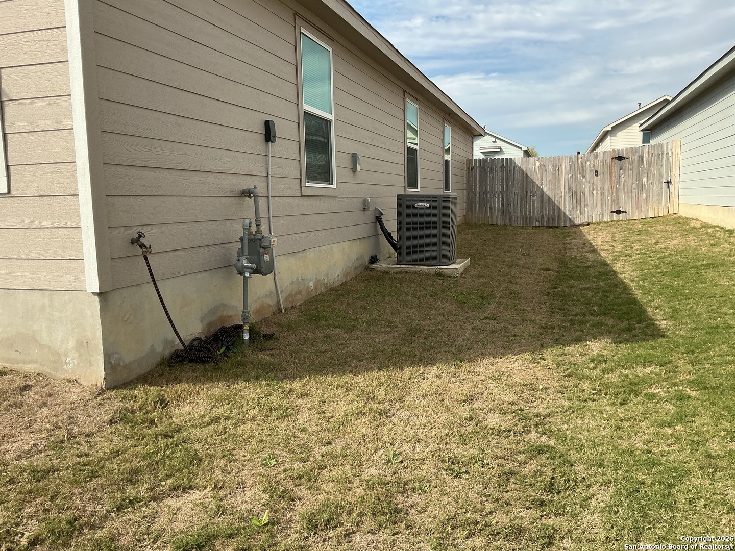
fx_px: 616
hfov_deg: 61.7
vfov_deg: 48.2
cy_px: 276
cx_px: 368
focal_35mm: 29
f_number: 1.8
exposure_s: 1/2058
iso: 25
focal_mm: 3
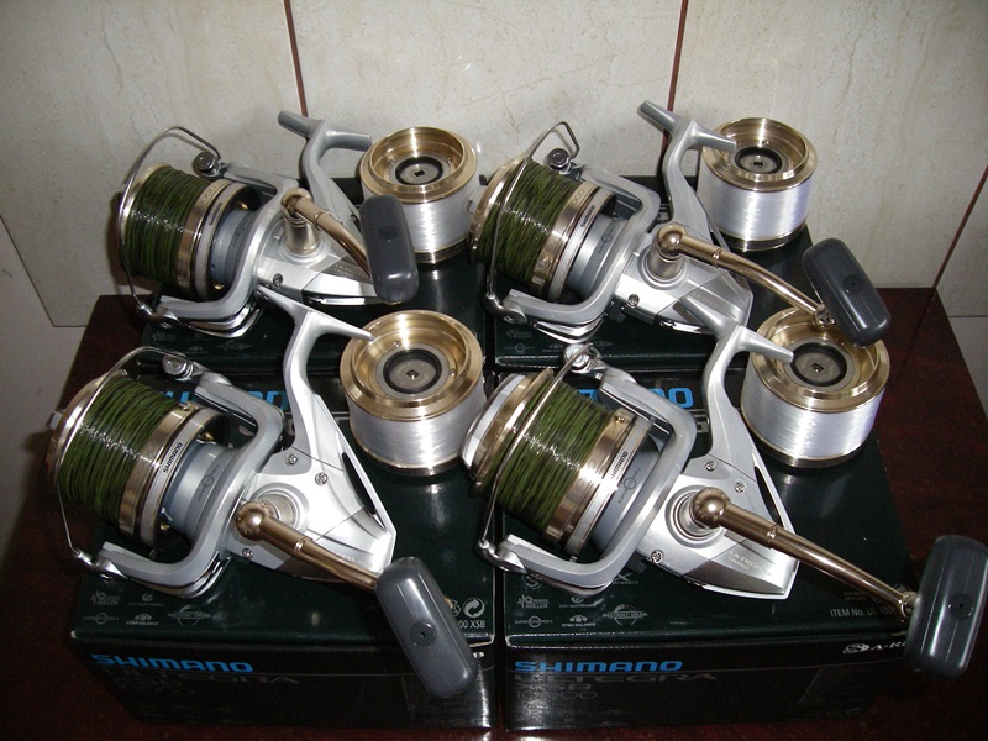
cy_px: 370
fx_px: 1085
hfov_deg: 49.0
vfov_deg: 37.7
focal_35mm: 38
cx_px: 494
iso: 320
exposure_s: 1/50
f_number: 2.7
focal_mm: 6.2
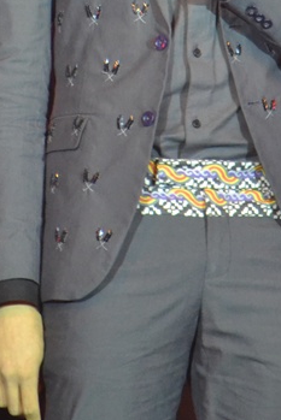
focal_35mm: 1161
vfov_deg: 1.8
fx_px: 13579
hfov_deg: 1.2
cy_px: -25
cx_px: 164
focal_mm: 300
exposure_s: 1/160
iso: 3200
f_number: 5.6
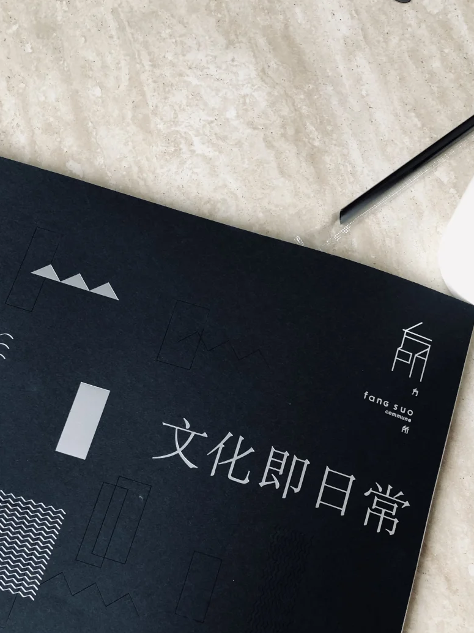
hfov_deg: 36.8
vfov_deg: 47.1
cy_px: 421
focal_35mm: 39
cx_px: 212
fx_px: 712
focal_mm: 4
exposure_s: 1/15
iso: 40
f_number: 1.8
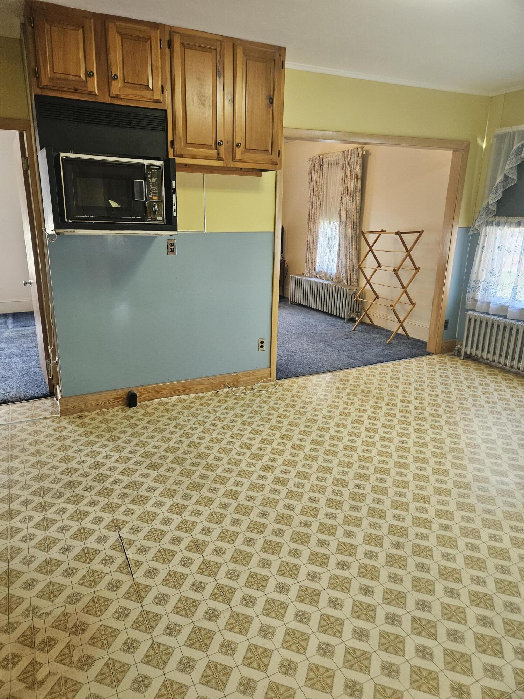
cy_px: 350
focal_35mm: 23
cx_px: 262
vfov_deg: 73.9
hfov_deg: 58.9
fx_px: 464
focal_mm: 5.4
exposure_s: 1/120
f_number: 1.8
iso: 250
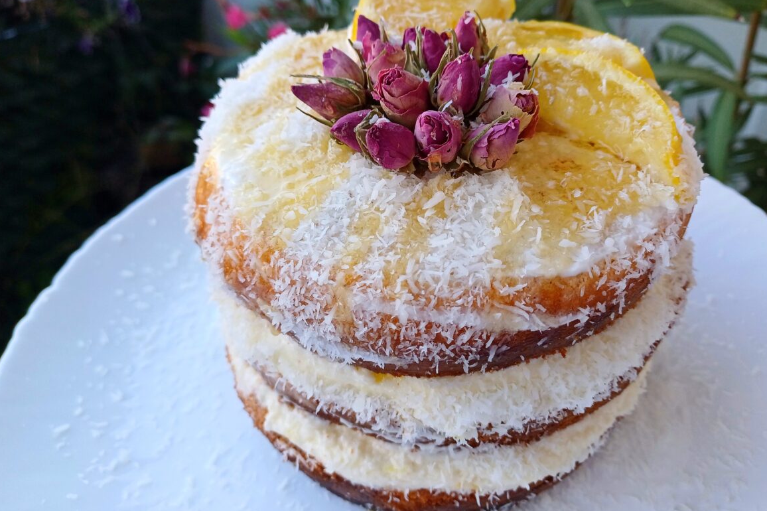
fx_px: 575
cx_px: 395
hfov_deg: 67.4
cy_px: 228
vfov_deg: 47.8
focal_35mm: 27
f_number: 1.8
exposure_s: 1/100
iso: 64
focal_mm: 4.65
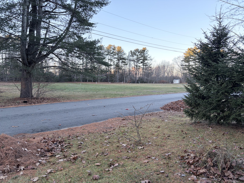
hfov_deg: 67.3
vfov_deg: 53.1
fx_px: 183
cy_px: 92
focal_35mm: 26
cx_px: 122
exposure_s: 1/188
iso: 64
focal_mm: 5.96
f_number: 1.6
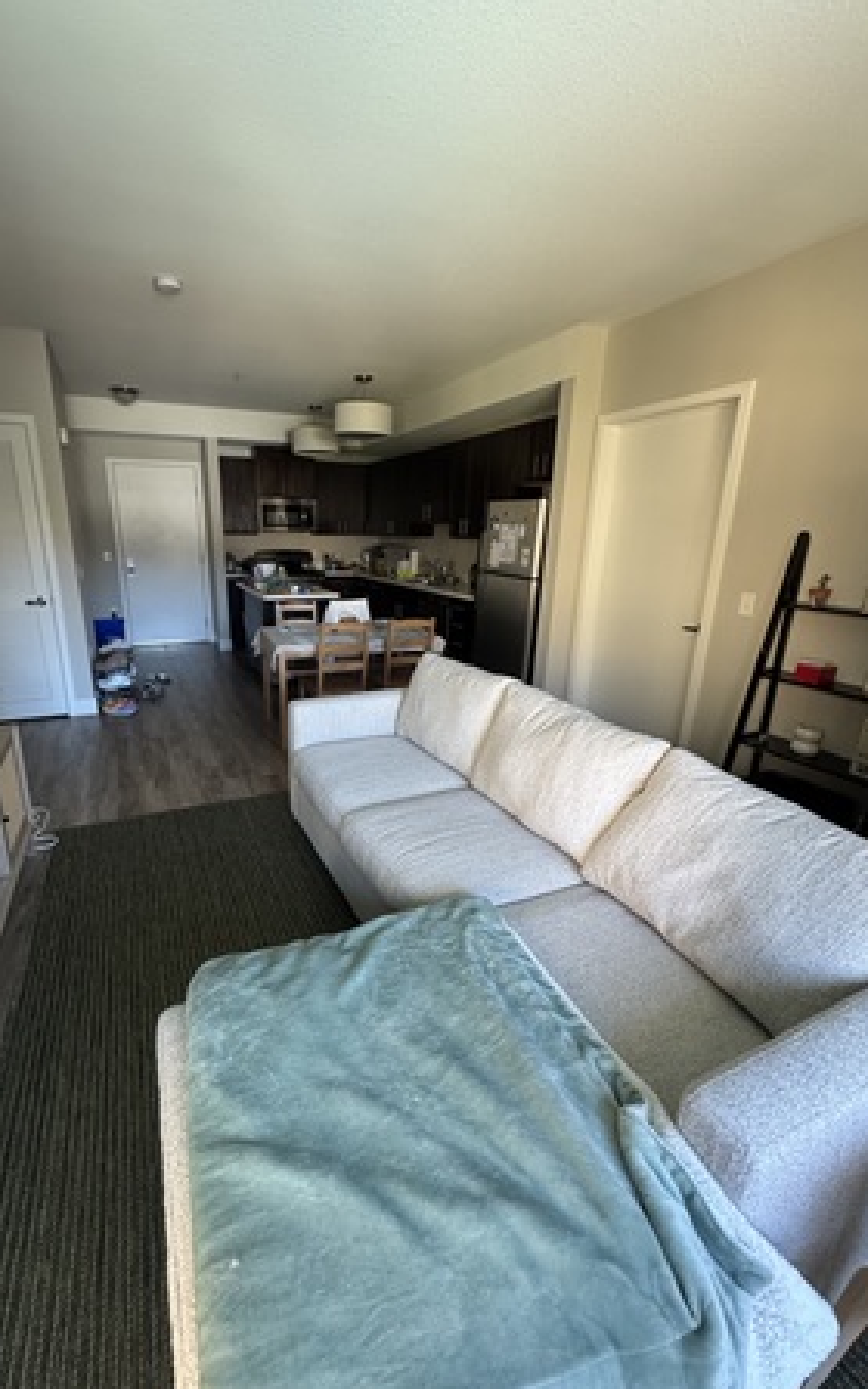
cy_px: 696
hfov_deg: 74.3
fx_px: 568
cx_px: 369
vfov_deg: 101.5
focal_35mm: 15
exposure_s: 1/82
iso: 320
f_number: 2.2
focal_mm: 2.22
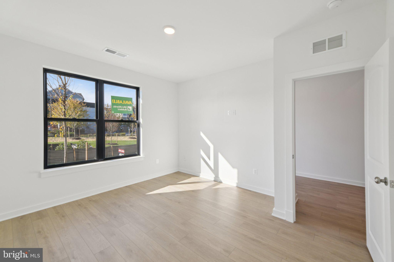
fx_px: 153
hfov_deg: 104.3
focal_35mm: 14
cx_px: 197
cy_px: 131
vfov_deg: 81.2
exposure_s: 1/80
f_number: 8
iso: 100
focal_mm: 14
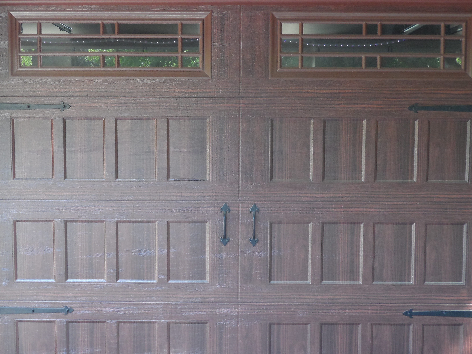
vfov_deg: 27.0
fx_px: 736
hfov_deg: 35.5
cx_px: 224
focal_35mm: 54
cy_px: 174
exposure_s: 1/45
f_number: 3.7
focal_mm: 6.8
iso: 200
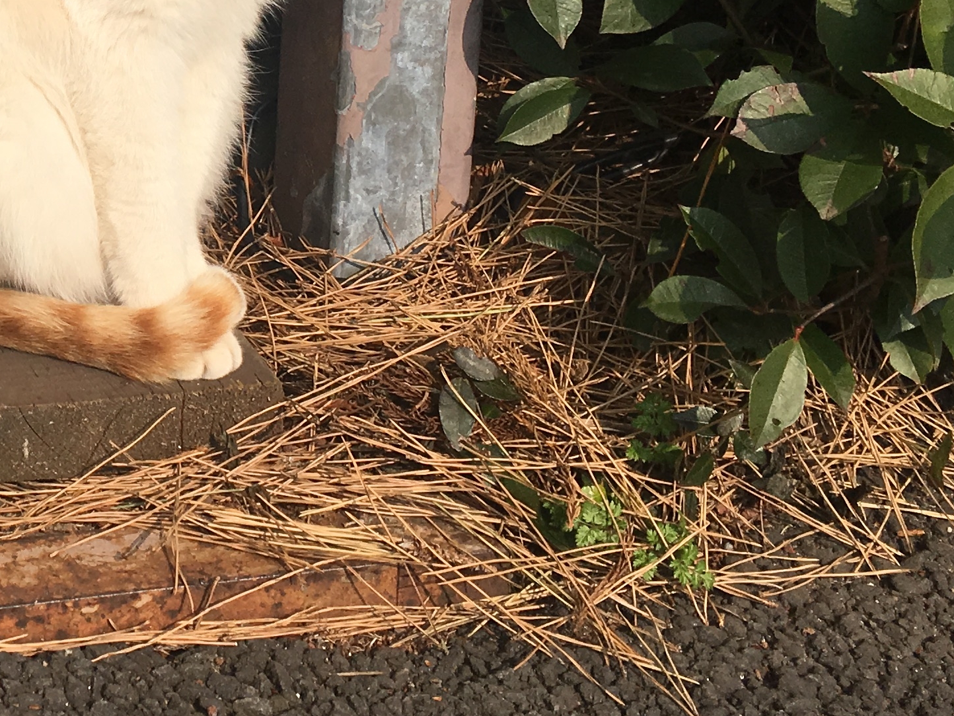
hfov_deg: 22.3
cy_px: -18
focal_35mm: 81
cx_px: -175
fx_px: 2232
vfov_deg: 17.7
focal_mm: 4.15
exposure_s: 1/2079
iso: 25
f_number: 2.2
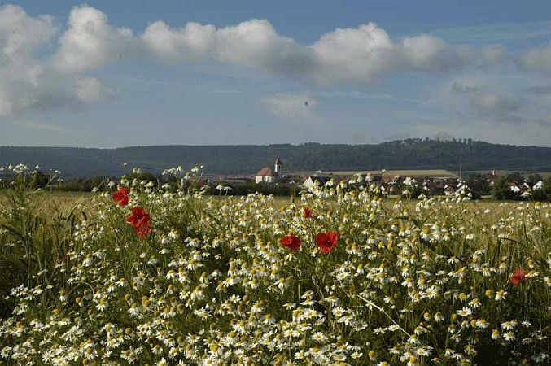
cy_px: 183
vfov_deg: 26.4
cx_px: 276
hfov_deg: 38.9
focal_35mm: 51
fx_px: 780
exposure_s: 1/160
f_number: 16
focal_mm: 34
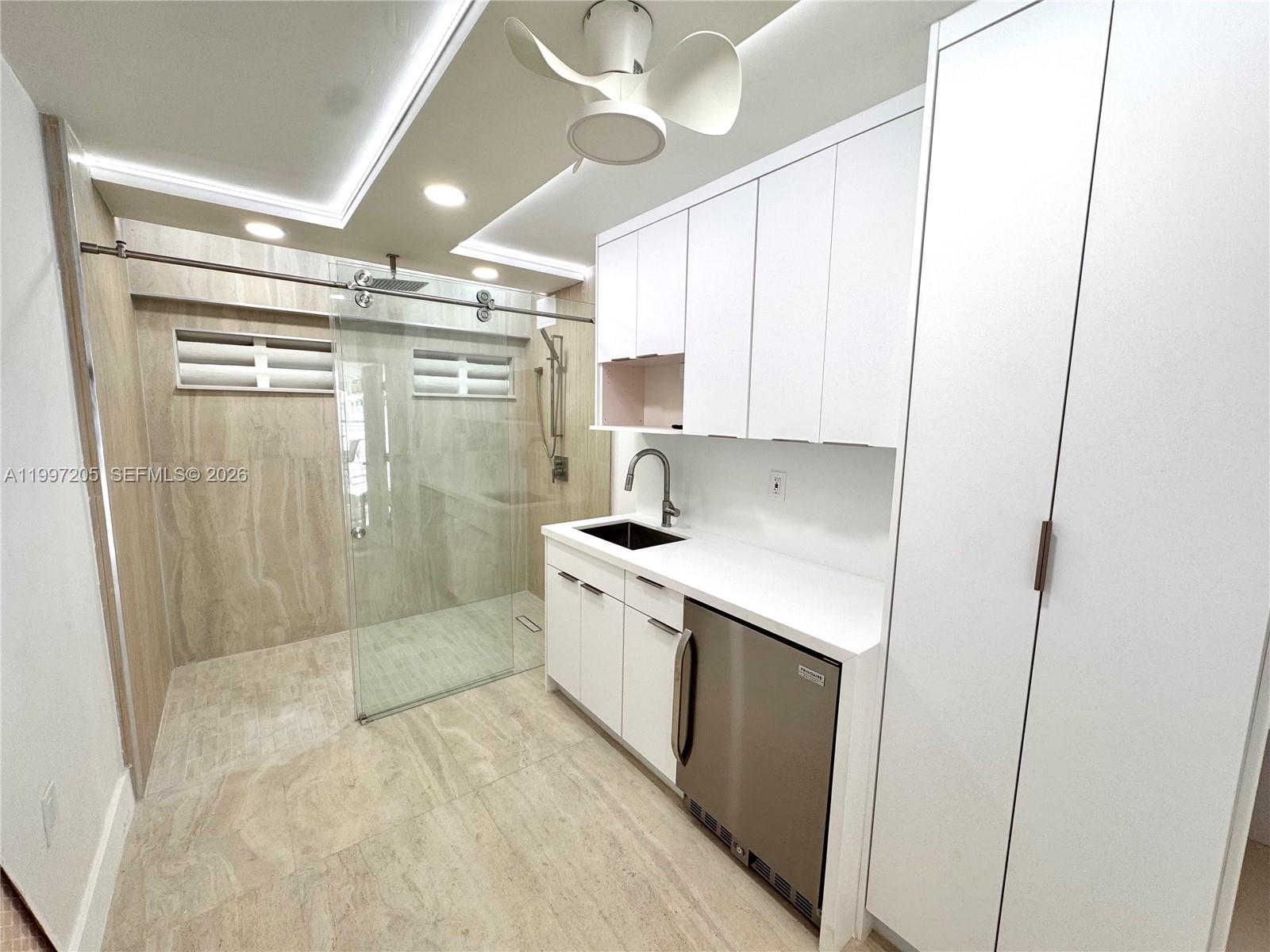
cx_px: 635
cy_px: 476
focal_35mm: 14
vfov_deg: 85.7
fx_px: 514
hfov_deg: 102.1
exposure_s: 1/120
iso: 100
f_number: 2.2
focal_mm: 2.22
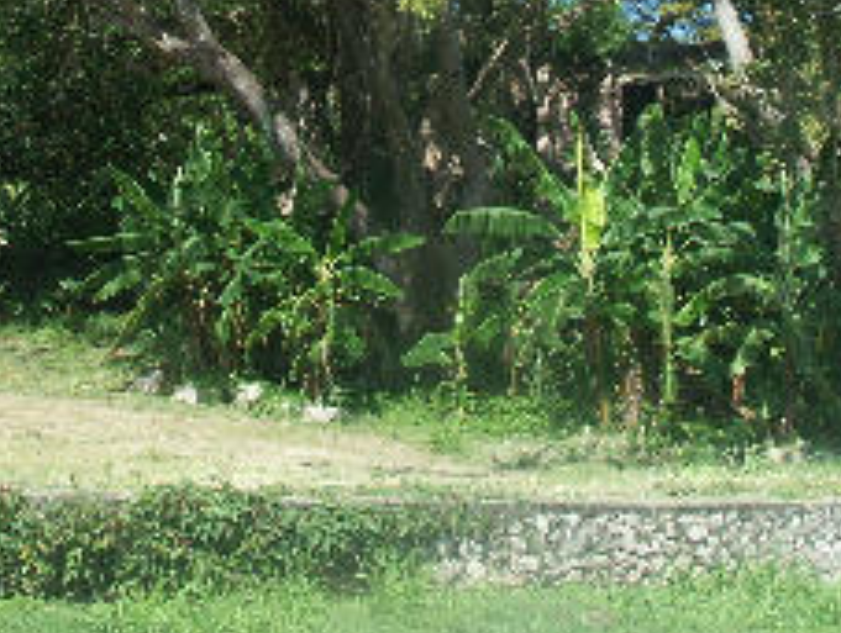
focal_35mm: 75
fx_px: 1825
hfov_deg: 25.9
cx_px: 439
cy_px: -48
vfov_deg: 19.0
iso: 100
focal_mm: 8.38
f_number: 7.1
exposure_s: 1/250
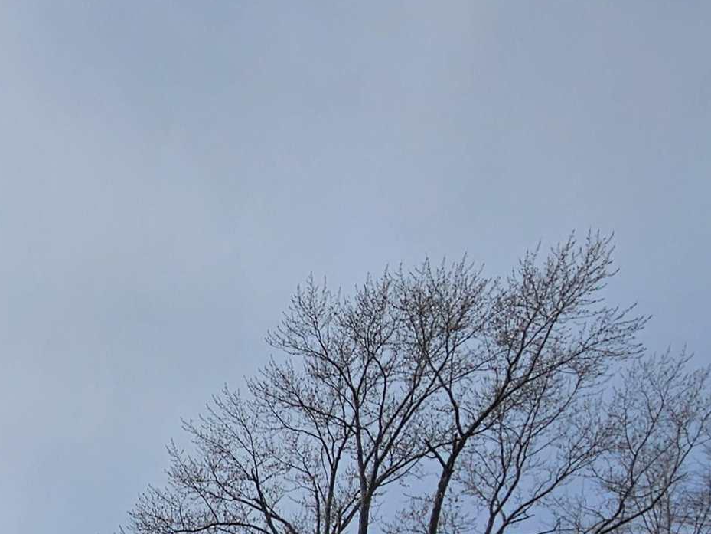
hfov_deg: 35.7
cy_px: 645
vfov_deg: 29.0
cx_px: -114
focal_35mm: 43
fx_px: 883
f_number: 2.2
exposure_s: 1/6444
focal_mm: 2.2
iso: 50
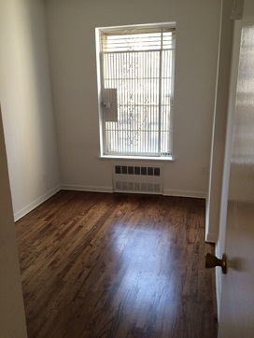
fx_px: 283
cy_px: 169
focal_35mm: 29
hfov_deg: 48.3
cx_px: 127
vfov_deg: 61.6
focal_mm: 4.15
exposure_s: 1/30
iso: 80
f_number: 2.2
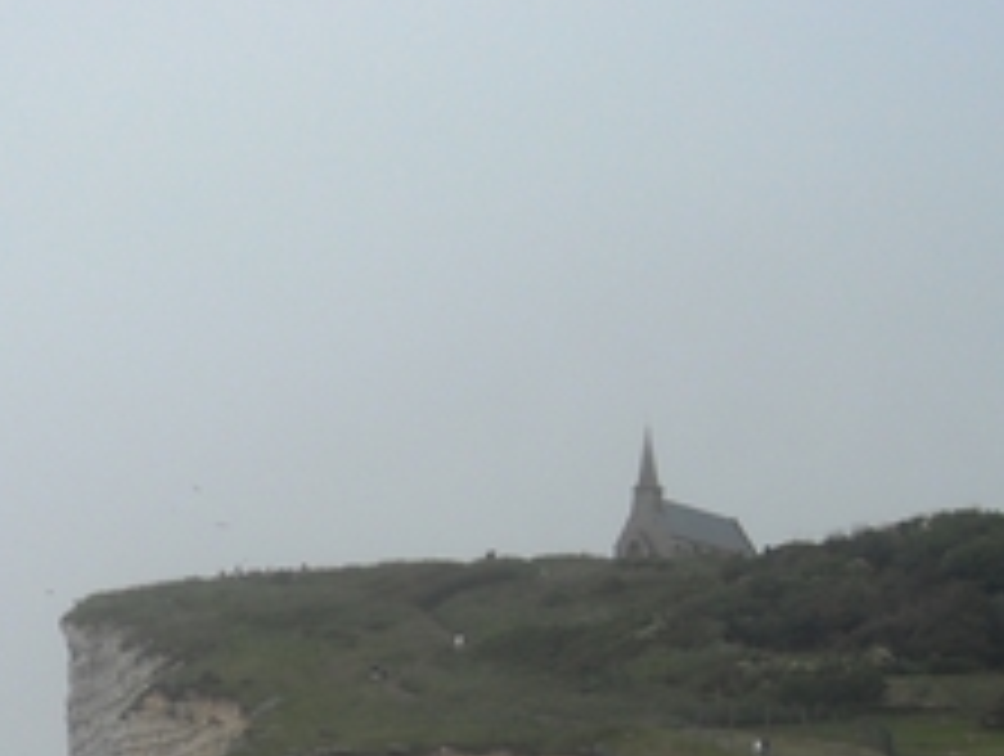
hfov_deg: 20.6
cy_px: 904
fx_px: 2731
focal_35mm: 94
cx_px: 221
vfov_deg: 15.2
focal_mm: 5.7
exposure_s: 1/521
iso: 64
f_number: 5.6
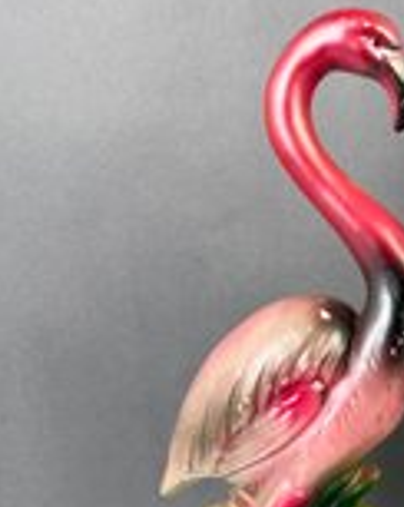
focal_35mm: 57
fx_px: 854
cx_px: 505
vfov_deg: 32.4
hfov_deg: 23.9
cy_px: 383
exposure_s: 1/122
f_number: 1.5
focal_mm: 5.7
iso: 32
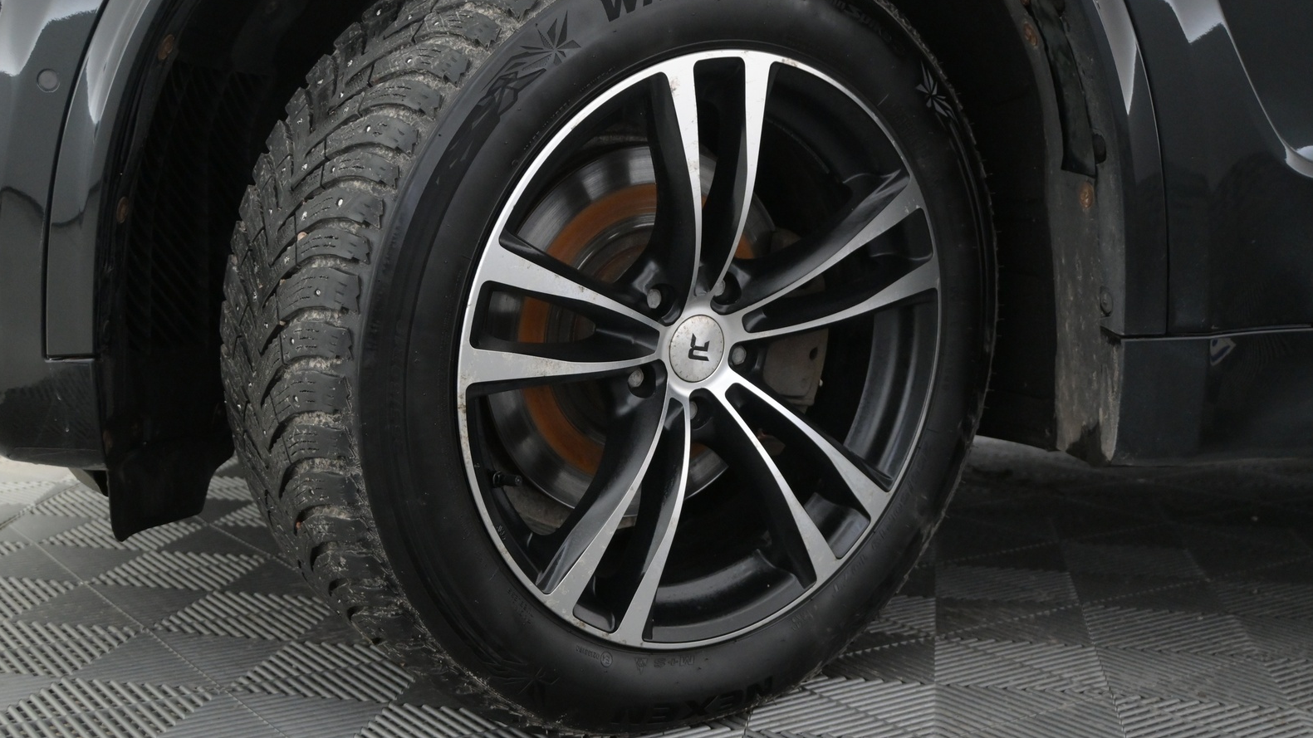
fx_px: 1541
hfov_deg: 46.1
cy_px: 333
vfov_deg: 26.9
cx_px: 642
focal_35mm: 44
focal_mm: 27.5
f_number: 4.5
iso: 2500
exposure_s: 1/80
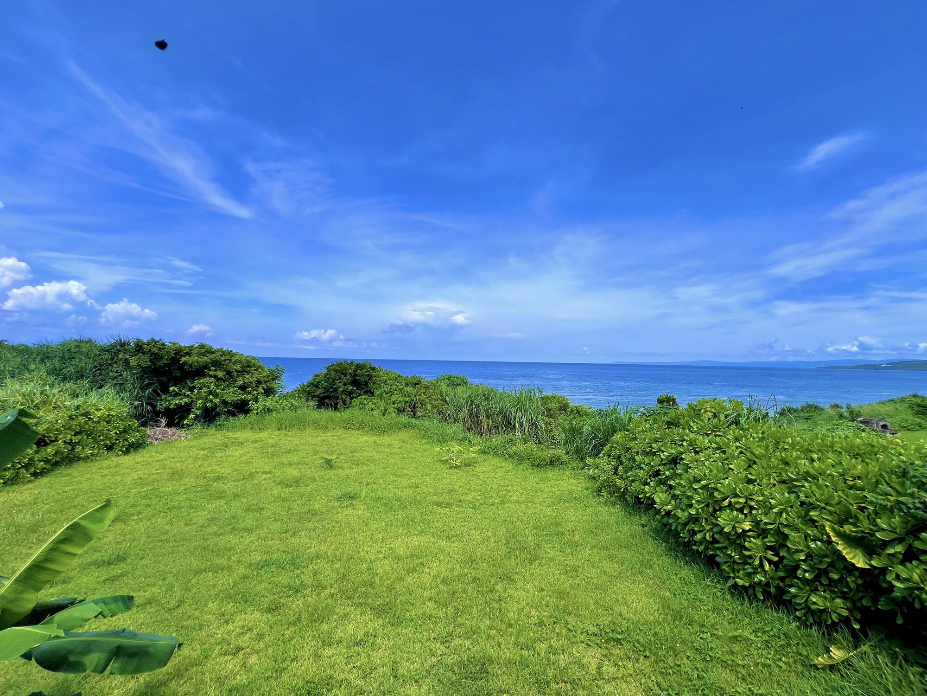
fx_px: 348
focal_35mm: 13
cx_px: 464
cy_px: 348
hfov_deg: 106.2
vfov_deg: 89.9
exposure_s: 1/2179
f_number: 1.8
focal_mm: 1.57
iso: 32
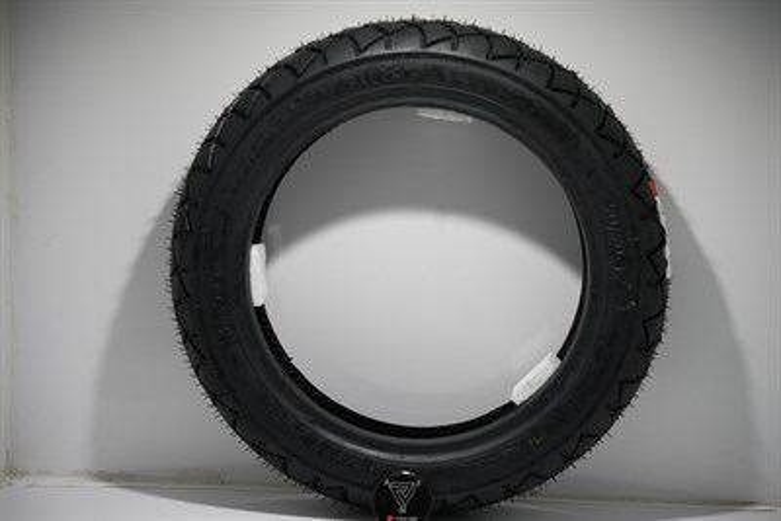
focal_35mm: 85
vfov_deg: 16.1
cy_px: 260
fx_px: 1845
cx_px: 390
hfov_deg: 23.9
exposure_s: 1/400
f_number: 2.8
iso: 80
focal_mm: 85
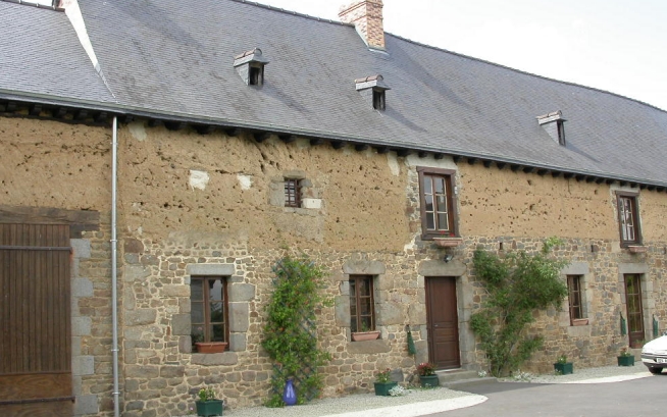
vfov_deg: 30.5
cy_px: 181
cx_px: 336
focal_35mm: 42
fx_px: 764
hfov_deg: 47.2
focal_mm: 8
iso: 100
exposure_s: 1/180
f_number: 6
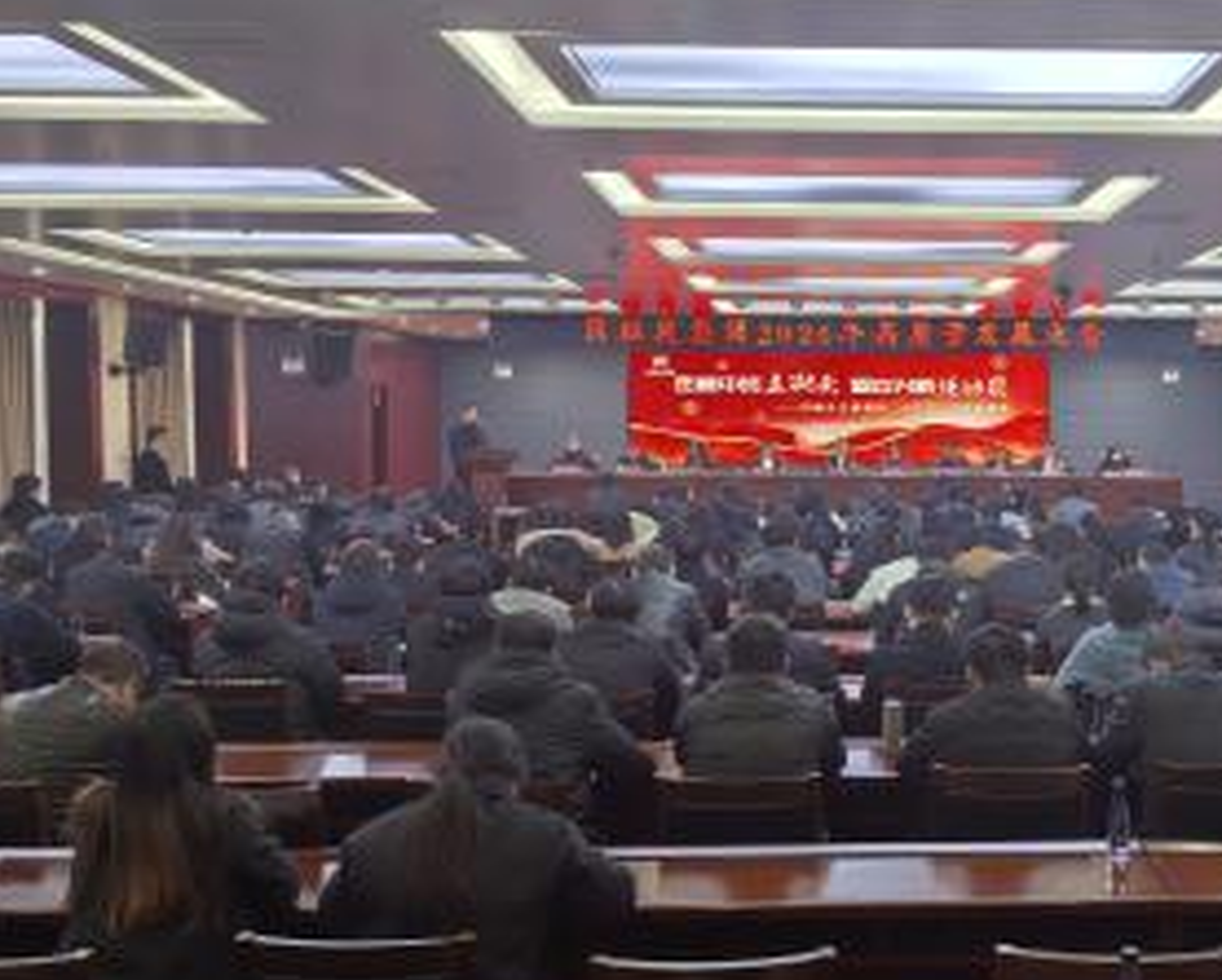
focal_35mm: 38
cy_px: 503
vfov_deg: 39.2
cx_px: 865
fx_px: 1375
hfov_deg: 46.7
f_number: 2
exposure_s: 1/50
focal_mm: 5.72
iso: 80
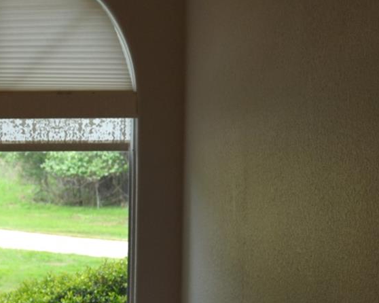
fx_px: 1043
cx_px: -139
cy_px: 289
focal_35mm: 93
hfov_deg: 18.8
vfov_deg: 16.3
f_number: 3.5
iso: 140
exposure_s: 1/125
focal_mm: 18
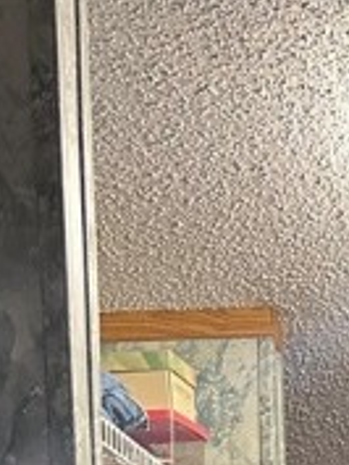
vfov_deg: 13.9
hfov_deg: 12.6
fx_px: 1517
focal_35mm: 113
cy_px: 1004
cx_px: 483
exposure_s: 1/60
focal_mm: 5.7
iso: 250
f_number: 1.5
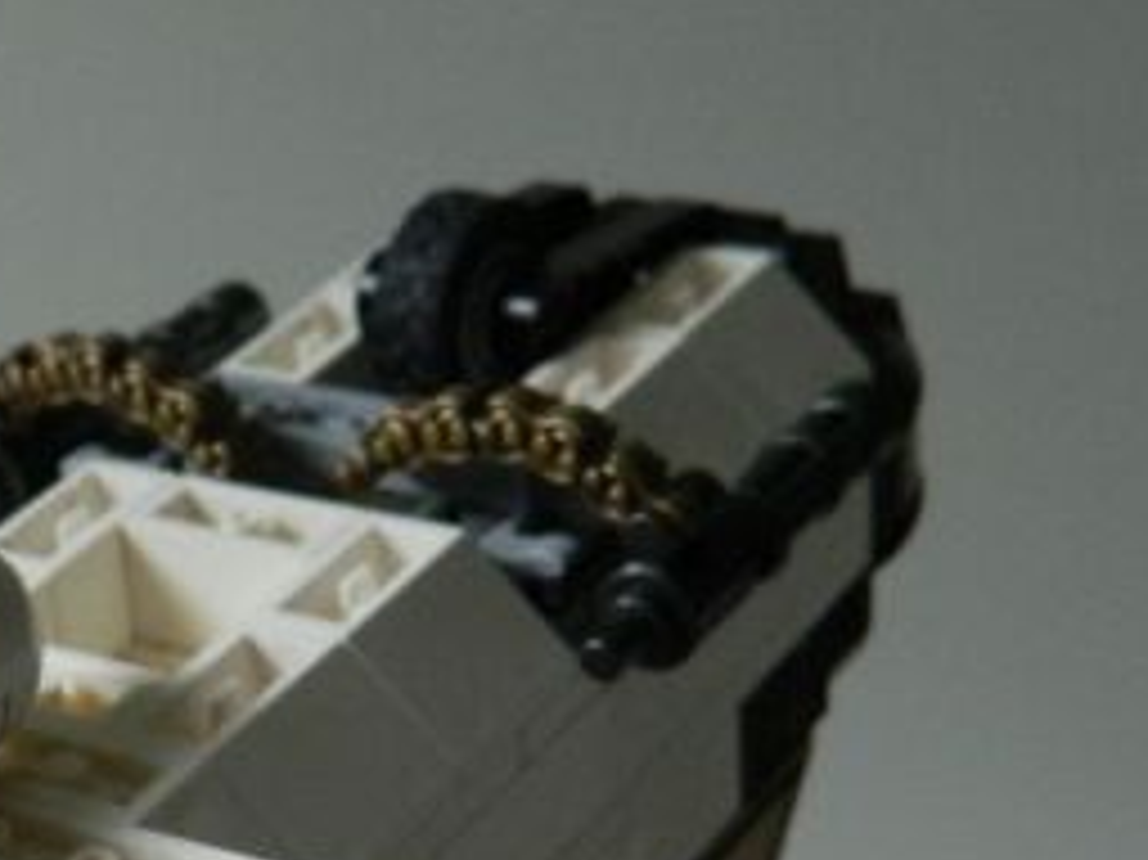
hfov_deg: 21.5
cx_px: 5
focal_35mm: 88
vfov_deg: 16.5
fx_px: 2917
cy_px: 837
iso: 400
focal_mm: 6.2
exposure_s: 1/125
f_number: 3.3
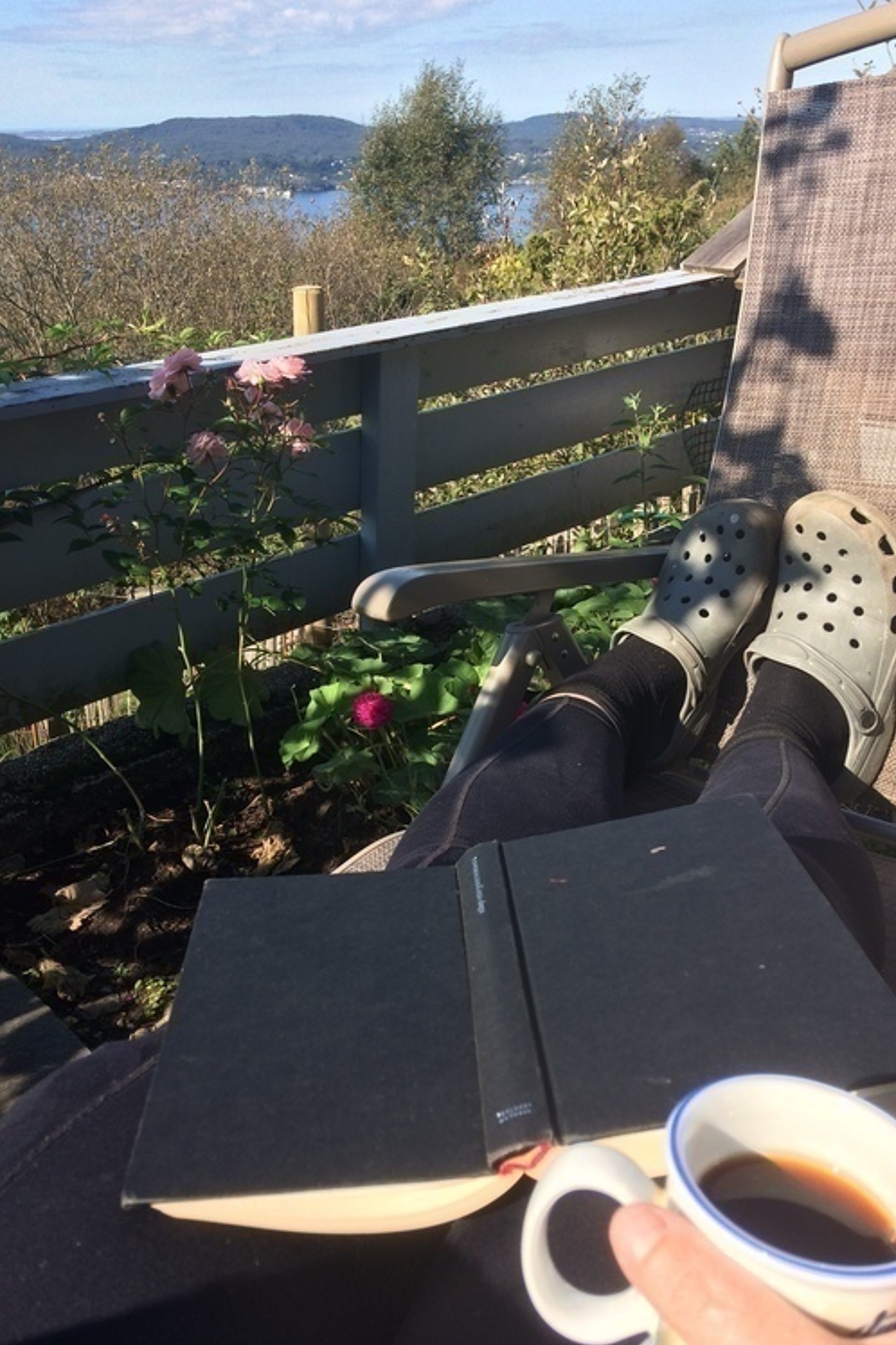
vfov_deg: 60.3
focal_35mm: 31
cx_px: 414
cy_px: 675
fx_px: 1157
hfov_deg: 42.3
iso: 32
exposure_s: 1/1208
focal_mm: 4.15
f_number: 2.2
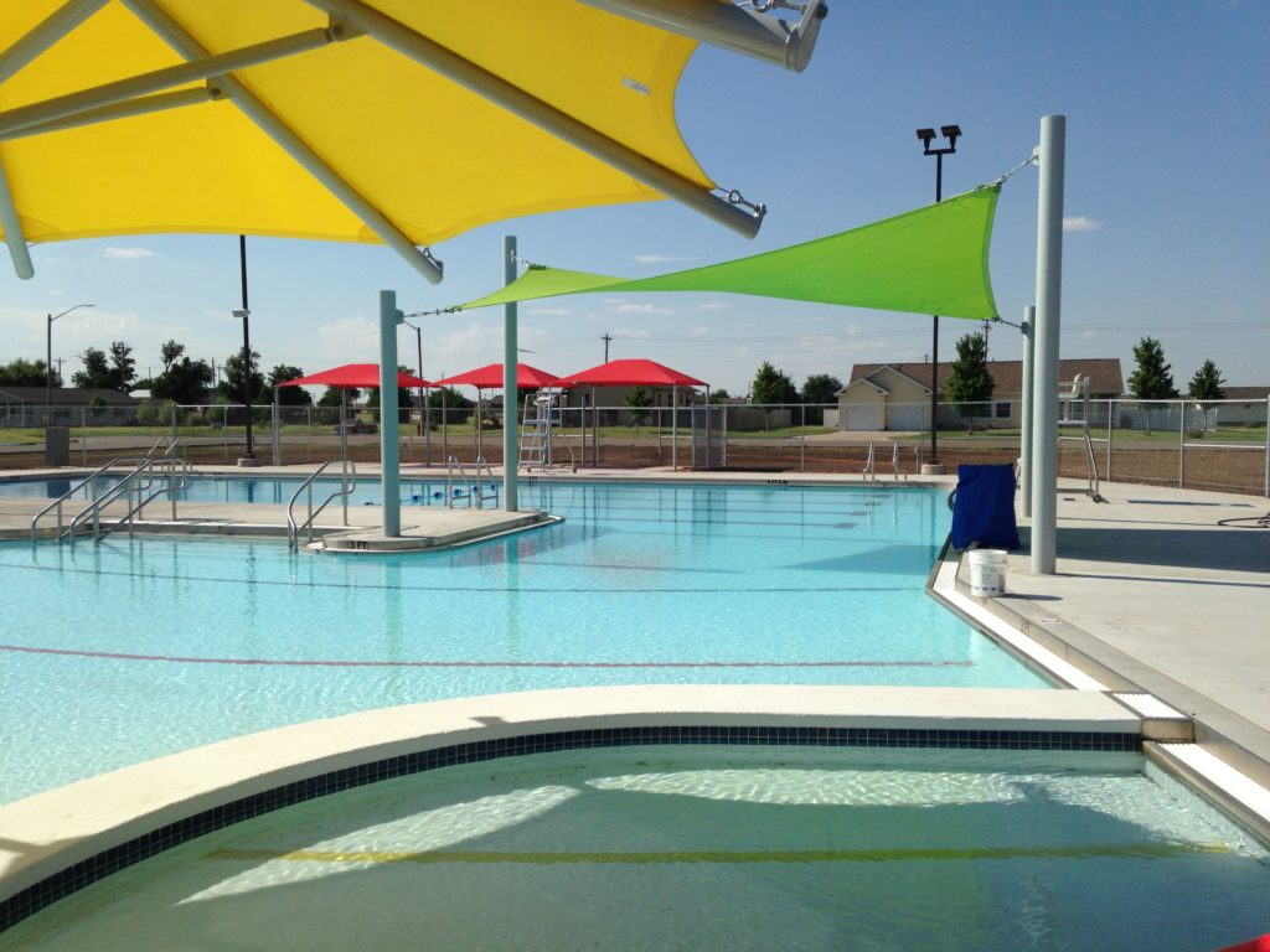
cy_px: 476
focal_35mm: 33
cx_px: 635
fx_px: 1211
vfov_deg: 42.9
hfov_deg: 55.4
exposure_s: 1/3195
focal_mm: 4.12
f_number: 2.4
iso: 50
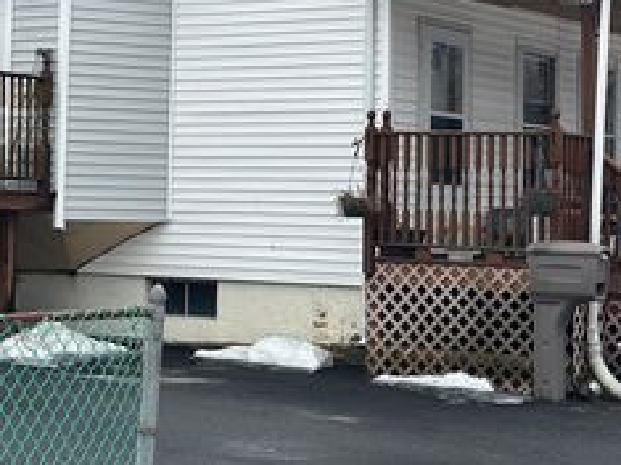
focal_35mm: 102
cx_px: 206
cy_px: 41
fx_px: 1829
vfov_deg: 14.3
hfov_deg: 19.2
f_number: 1.78
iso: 80
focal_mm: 6.86
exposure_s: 1/3731
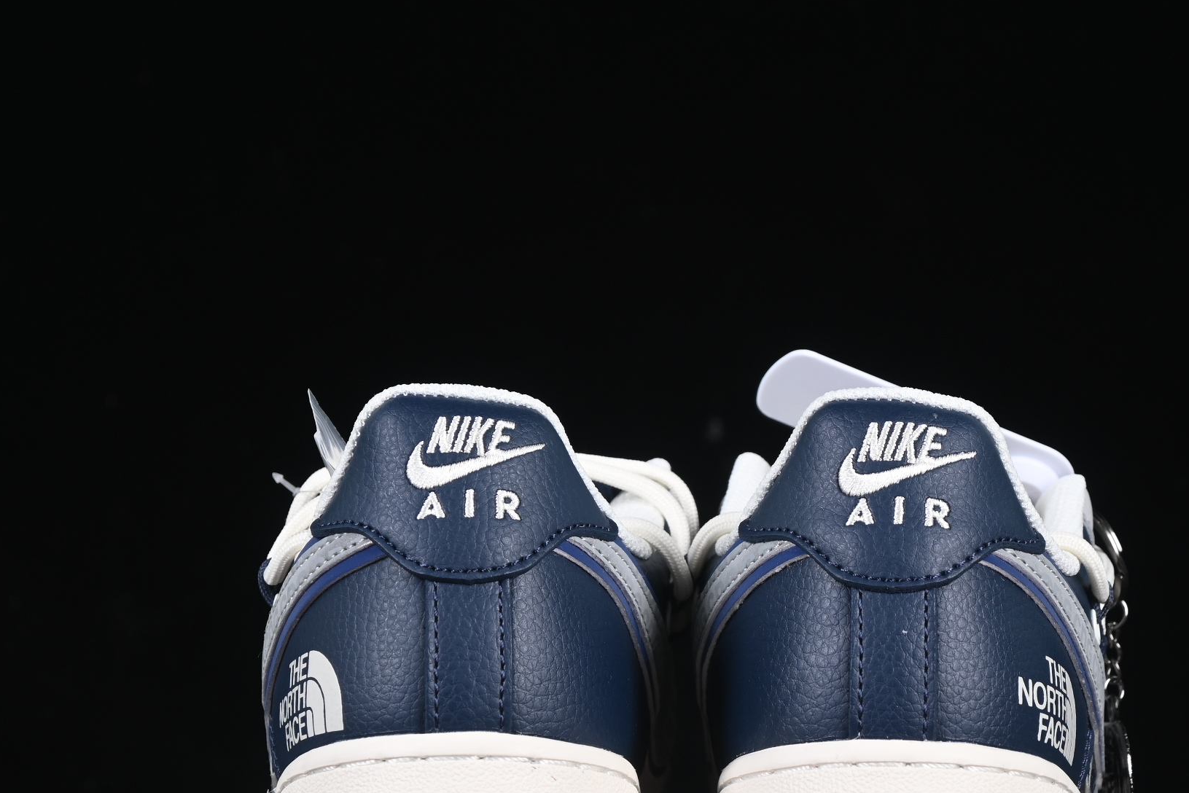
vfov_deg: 10.7
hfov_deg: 16.0
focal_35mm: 128
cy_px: 531
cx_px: 661
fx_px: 4228
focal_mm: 50
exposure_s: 1/80
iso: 160
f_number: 6.3
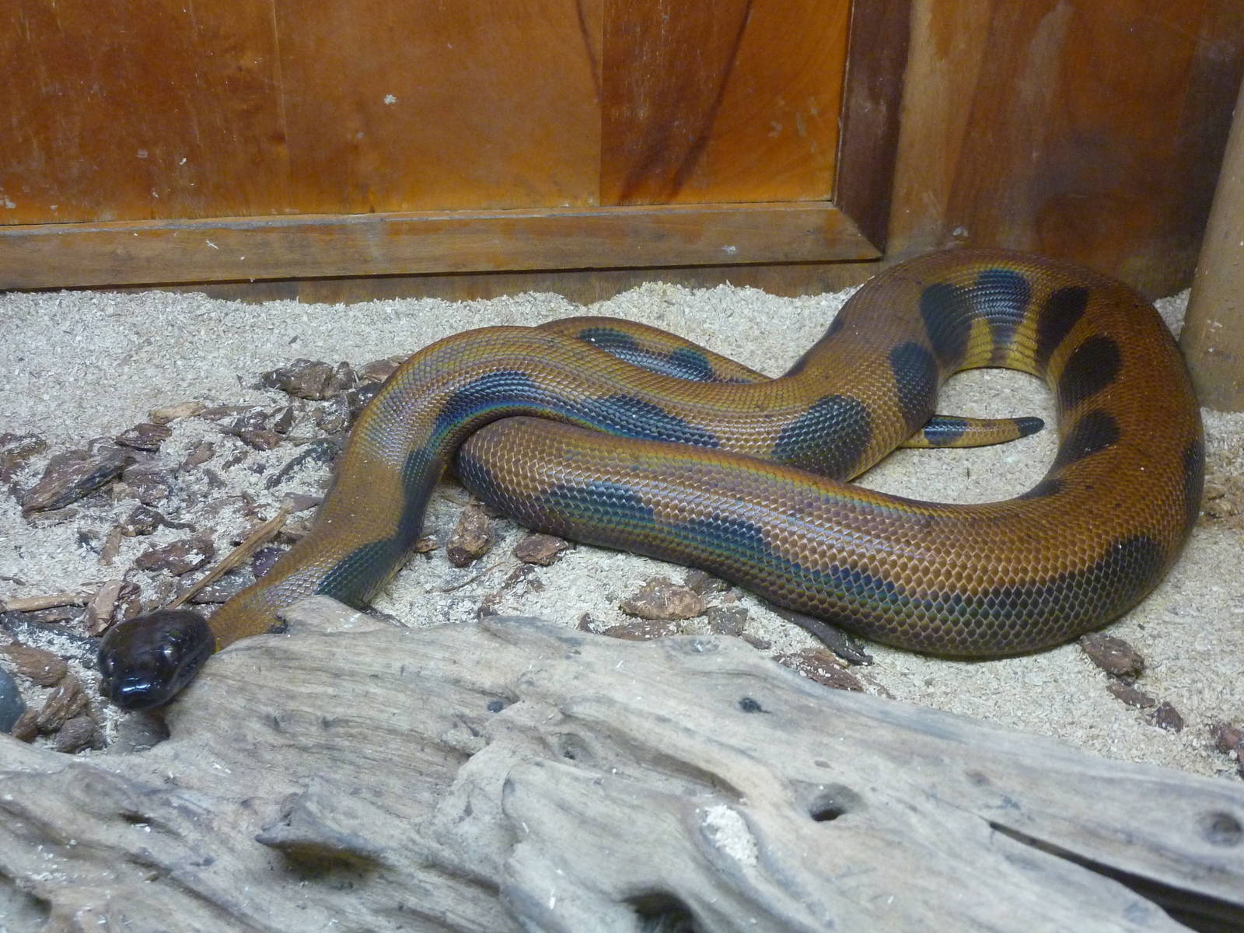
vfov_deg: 36.0
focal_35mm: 40
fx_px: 1437
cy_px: 466
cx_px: 622
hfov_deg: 46.8
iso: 400
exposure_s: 1/15
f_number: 3.6
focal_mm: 6.5
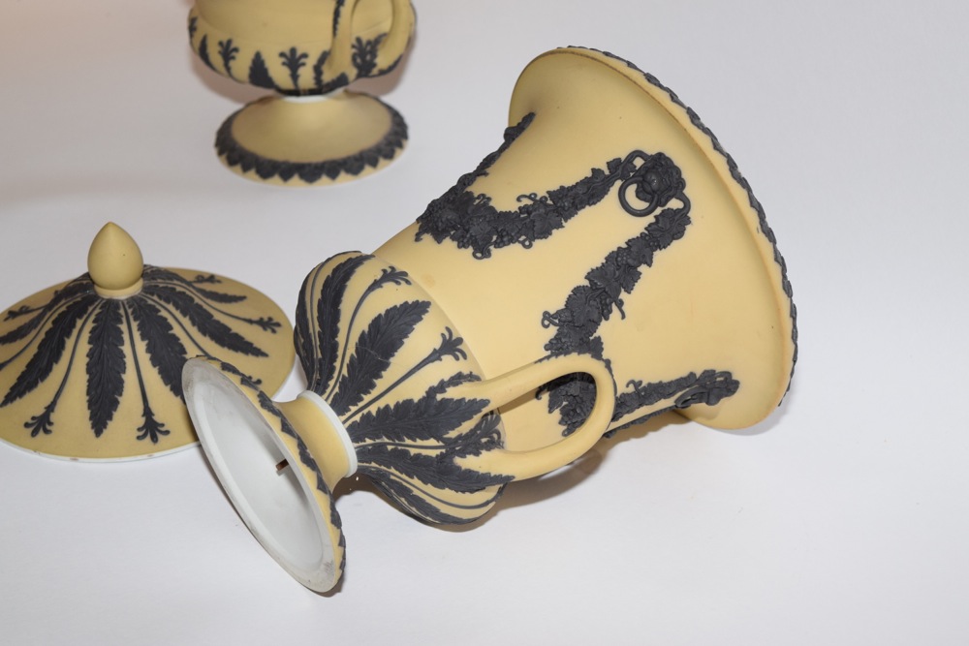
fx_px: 2221
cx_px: 484
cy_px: 323
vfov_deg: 16.6
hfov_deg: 24.6
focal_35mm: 82
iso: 720
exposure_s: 1/60
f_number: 5.6
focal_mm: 55
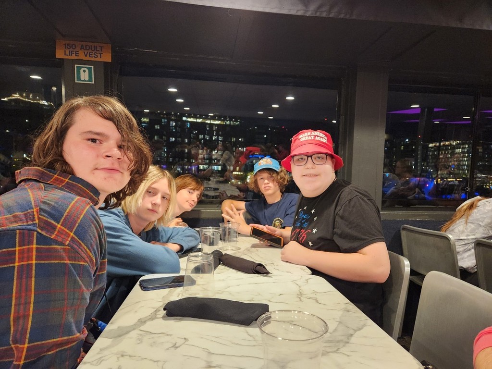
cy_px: 184
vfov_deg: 58.9
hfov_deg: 73.9
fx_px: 327
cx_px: 246
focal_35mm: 23
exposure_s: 1/60
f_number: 1.8
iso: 800
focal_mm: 5.4
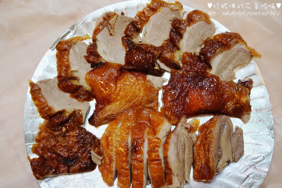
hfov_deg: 47.9
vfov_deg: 33.0
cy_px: 94
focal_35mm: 40
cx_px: 141
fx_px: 317
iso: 800
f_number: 4
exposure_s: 1/60
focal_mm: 27
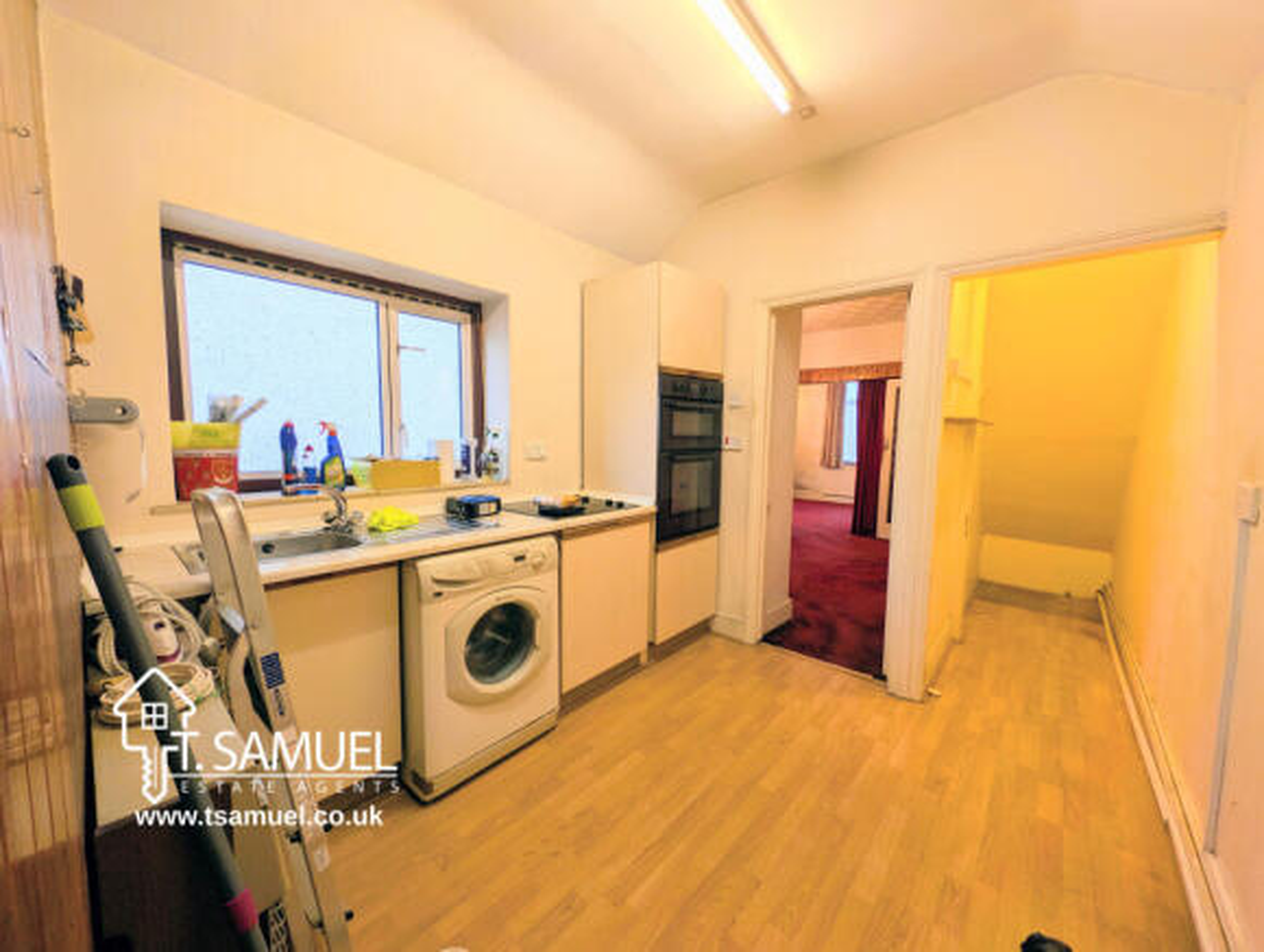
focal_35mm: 12
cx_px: 632
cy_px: 476
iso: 63
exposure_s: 1/33.3
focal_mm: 2.23
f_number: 1.95
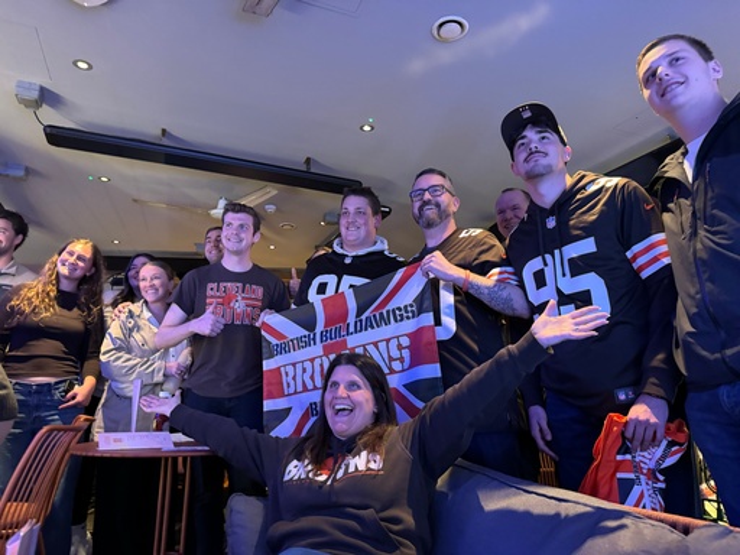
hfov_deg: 71.6
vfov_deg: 56.8
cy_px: 278
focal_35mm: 24
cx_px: 370
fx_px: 513
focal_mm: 6.86
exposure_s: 1/25
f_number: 1.78
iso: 1000
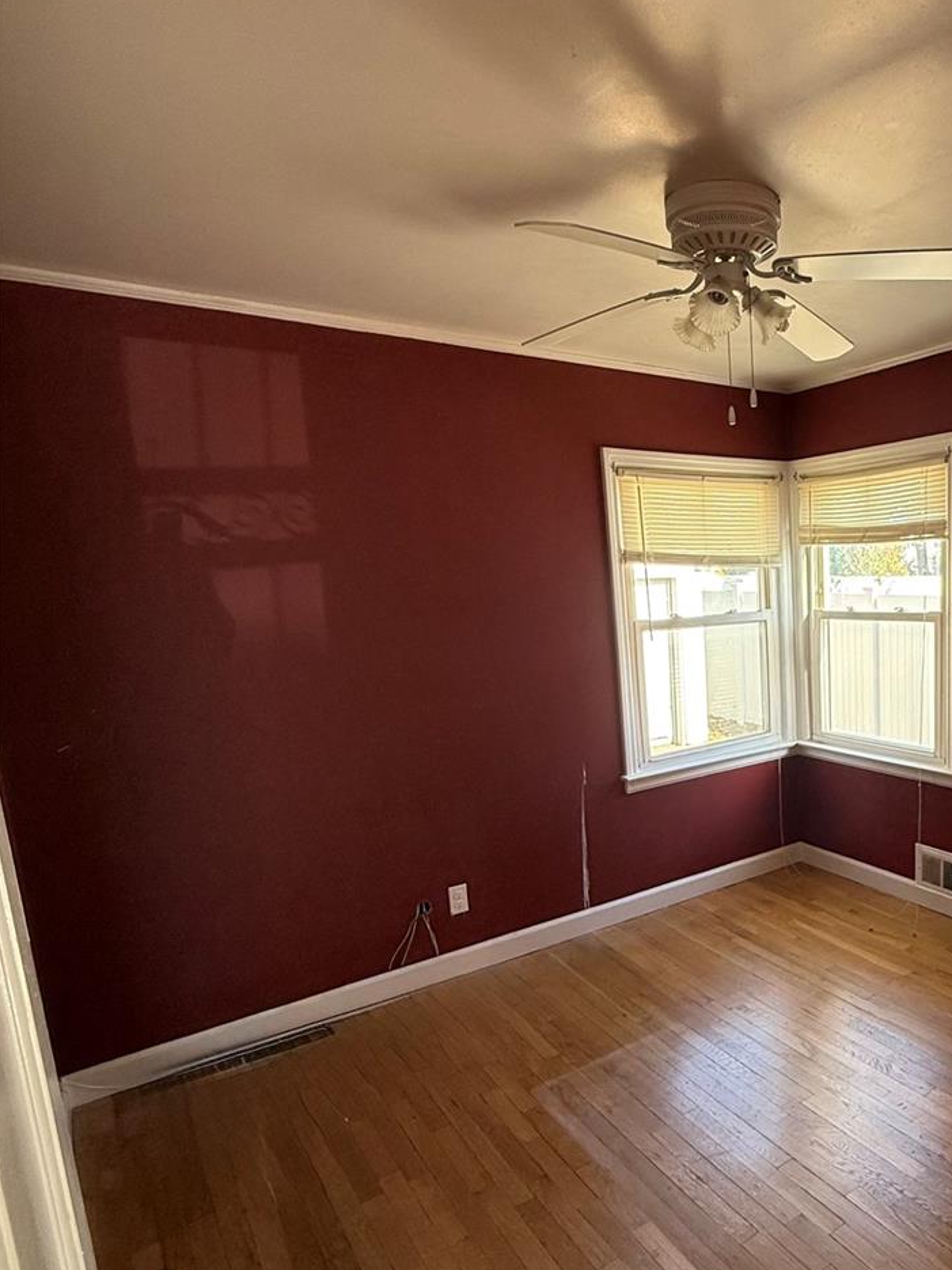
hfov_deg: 54.4
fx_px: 844
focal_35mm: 23
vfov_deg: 73.5
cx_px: 777
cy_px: 724
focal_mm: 2.22
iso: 100
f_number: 2.2
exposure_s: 1/99
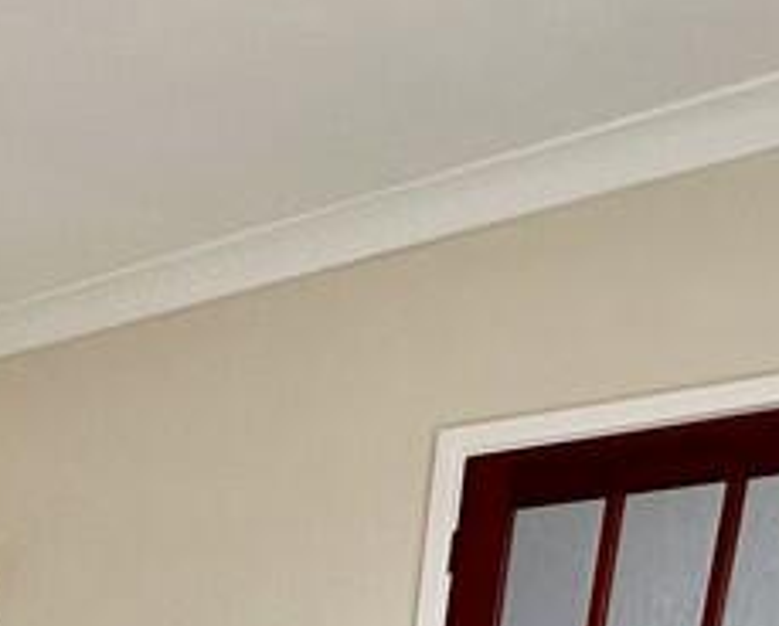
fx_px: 1409
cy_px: 1225
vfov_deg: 18.0
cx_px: -299
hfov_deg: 25.4
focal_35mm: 61
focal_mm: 2.22
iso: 100
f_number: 2.2
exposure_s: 1/99
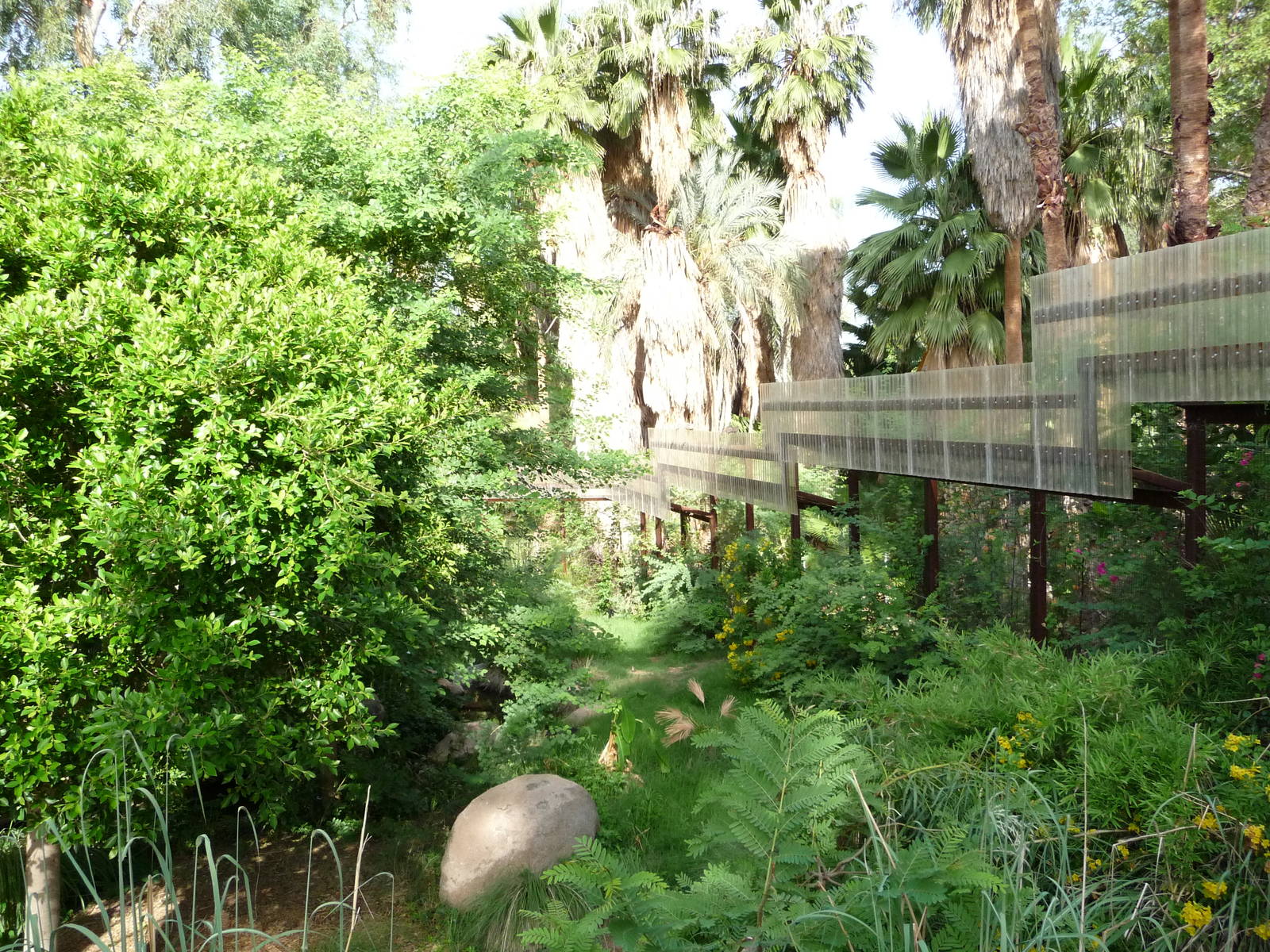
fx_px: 1027
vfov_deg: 49.7
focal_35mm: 28
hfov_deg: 63.4
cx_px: 635
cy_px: 476
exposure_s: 1/500
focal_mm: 4.7
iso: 250
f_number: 3.3
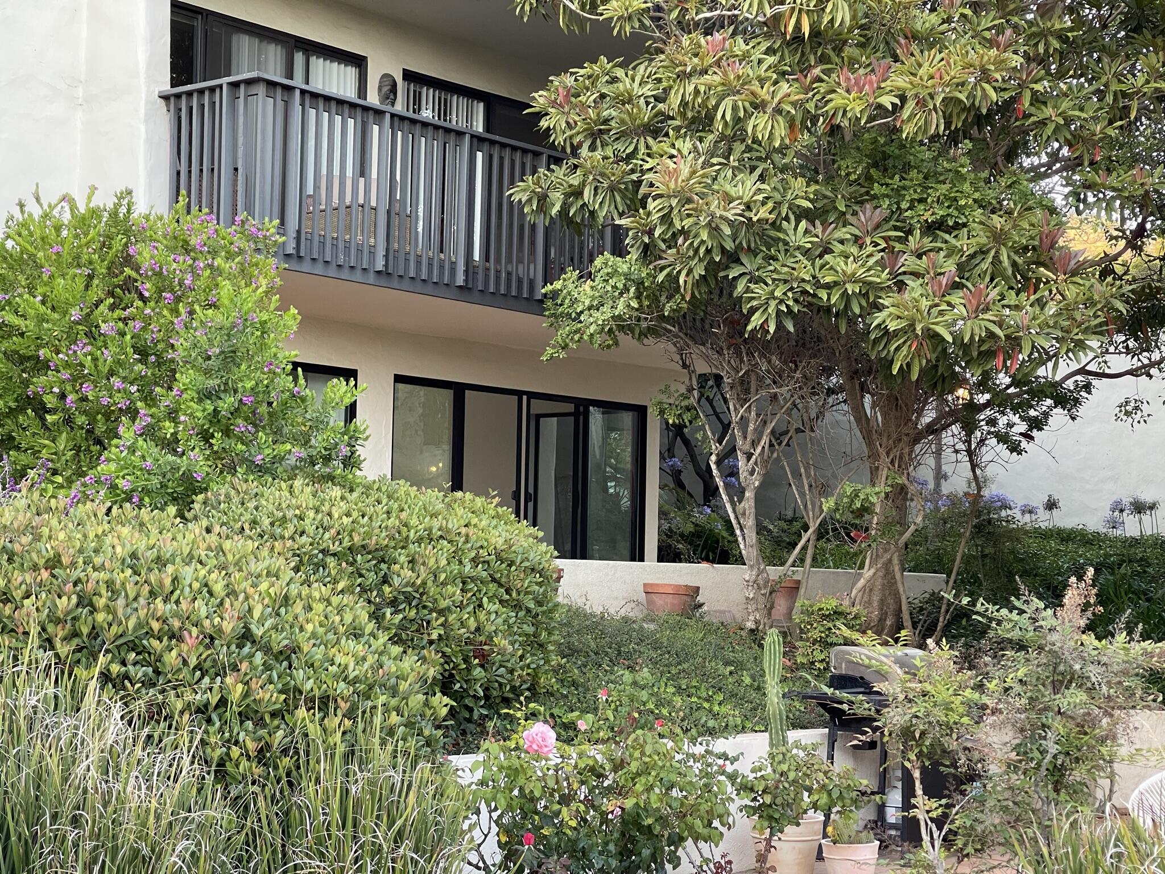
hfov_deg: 30.3
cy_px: 437
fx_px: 2154
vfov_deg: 22.9
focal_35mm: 64
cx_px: 582
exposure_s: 1/99
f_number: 2.2
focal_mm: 7.5
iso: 160
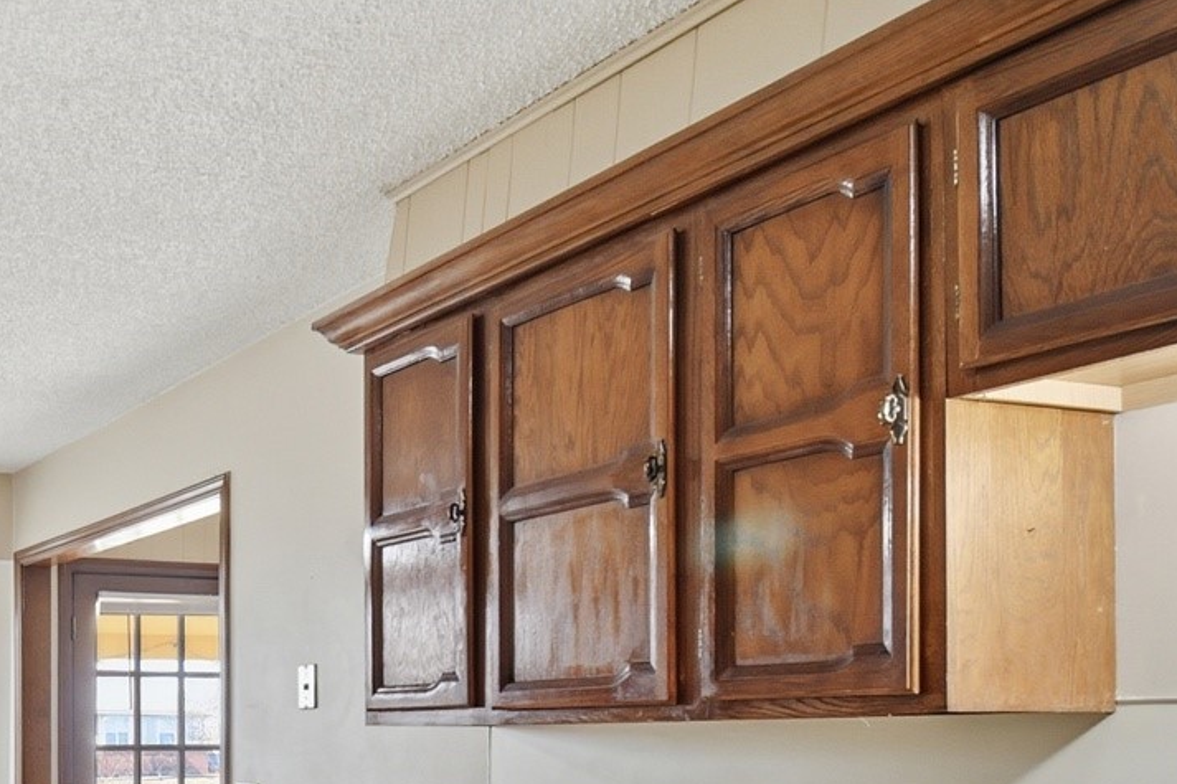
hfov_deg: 41.5
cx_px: -25
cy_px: 716
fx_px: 1307
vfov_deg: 31.7
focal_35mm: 40
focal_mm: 10
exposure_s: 1/20
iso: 250
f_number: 13
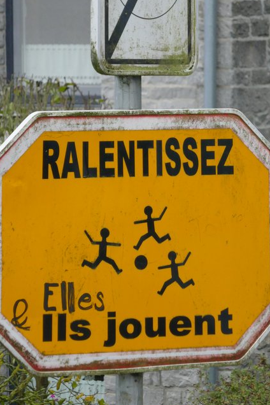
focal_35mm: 266
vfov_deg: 7.7
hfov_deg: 5.2
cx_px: 136
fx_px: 2992
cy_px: 138
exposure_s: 1/125
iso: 640
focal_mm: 68.6
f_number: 5.9
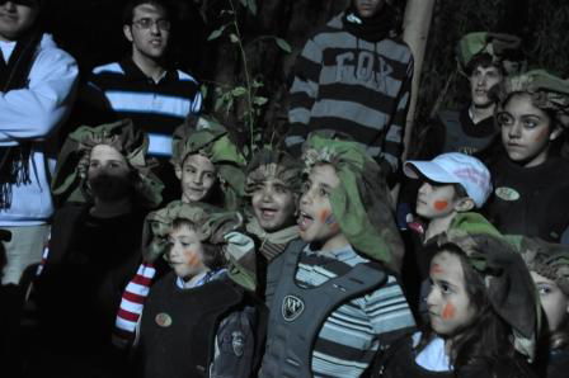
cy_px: 189
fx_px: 995
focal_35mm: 63
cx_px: 284
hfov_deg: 31.9
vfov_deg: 21.5
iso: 1600
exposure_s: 1/30
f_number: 4.8
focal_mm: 42
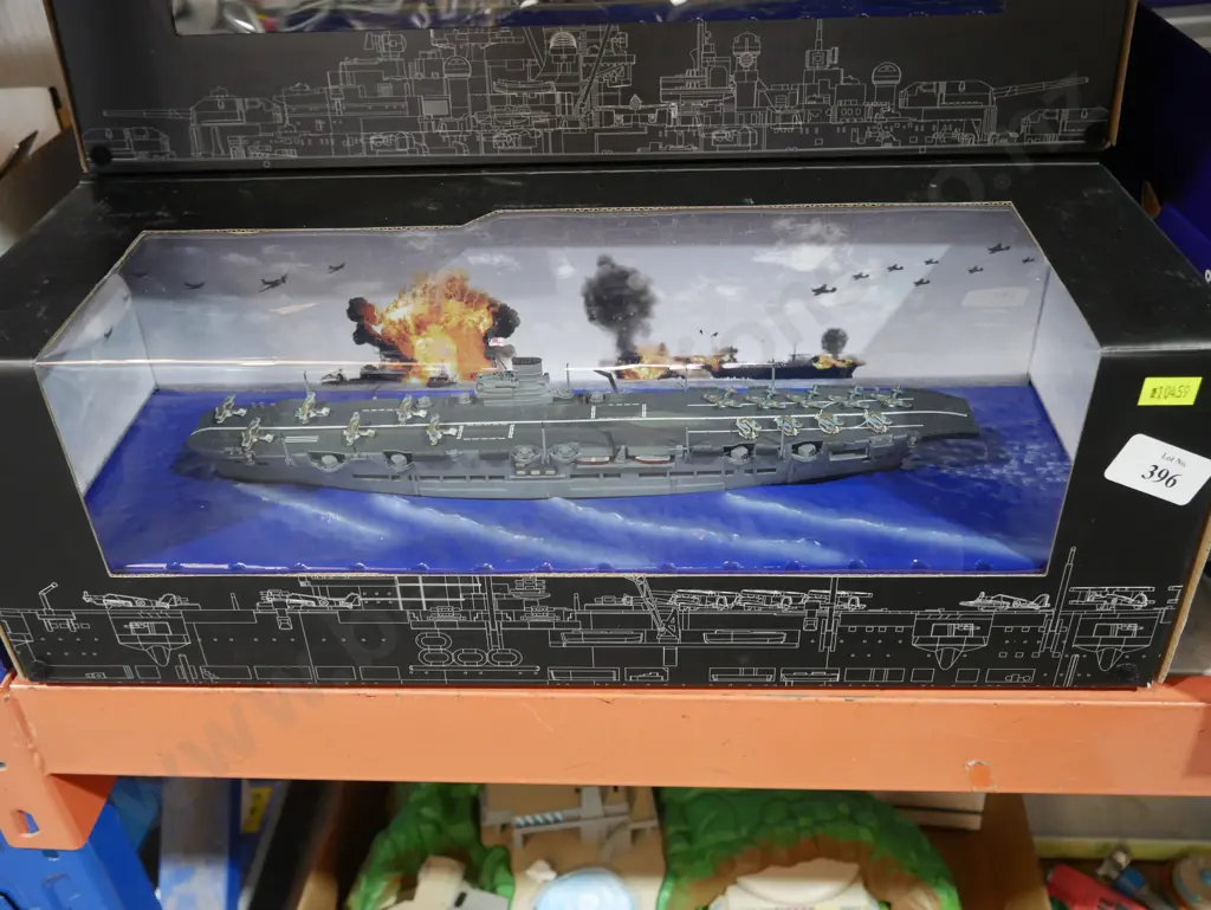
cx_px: 606
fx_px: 1120
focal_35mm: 32
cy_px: 455
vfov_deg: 44.2
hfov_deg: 56.8
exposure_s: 1/60
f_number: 4
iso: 1000
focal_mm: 16
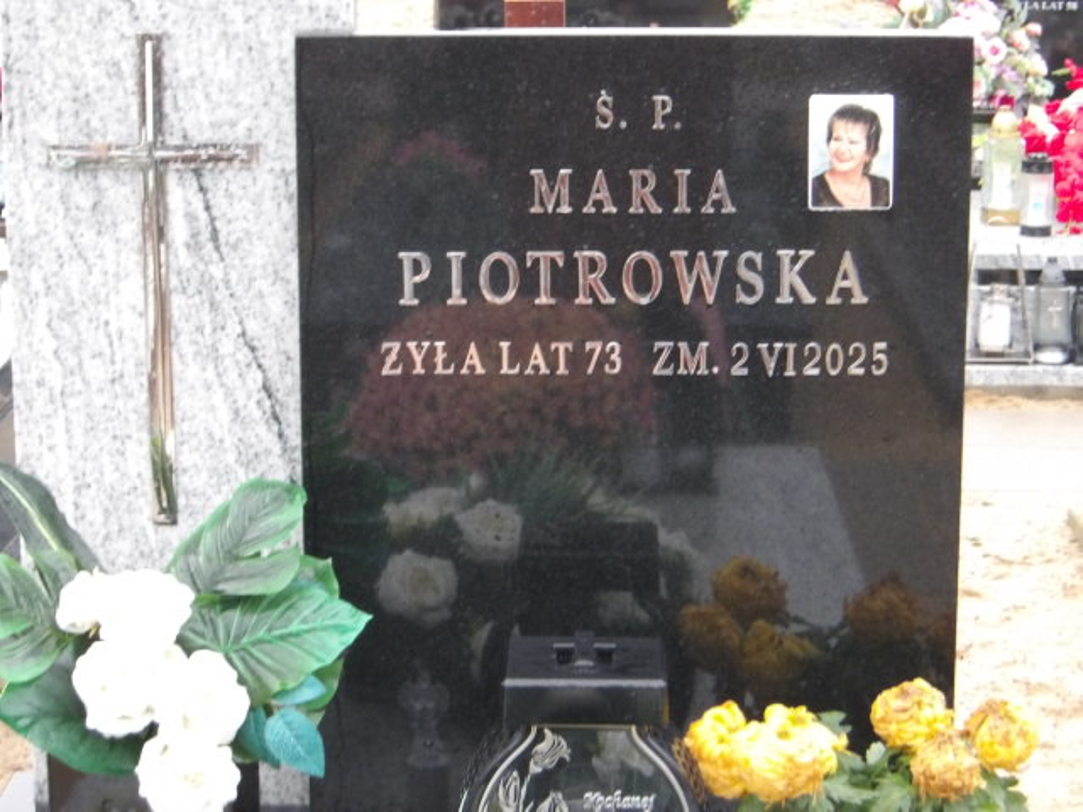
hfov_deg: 22.5
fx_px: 2722
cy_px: 406
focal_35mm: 87
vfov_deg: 17.0
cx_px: 542
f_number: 5.6
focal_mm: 15.6
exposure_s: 1/60
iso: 800
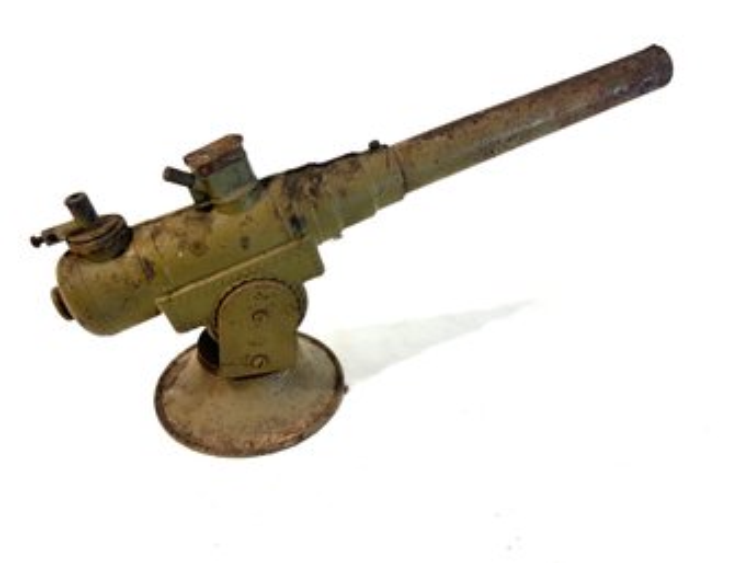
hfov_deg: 67.3
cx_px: 376
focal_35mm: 26
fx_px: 565
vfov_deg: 53.0
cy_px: 282
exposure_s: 1/137
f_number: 1.6
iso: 32
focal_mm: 5.96
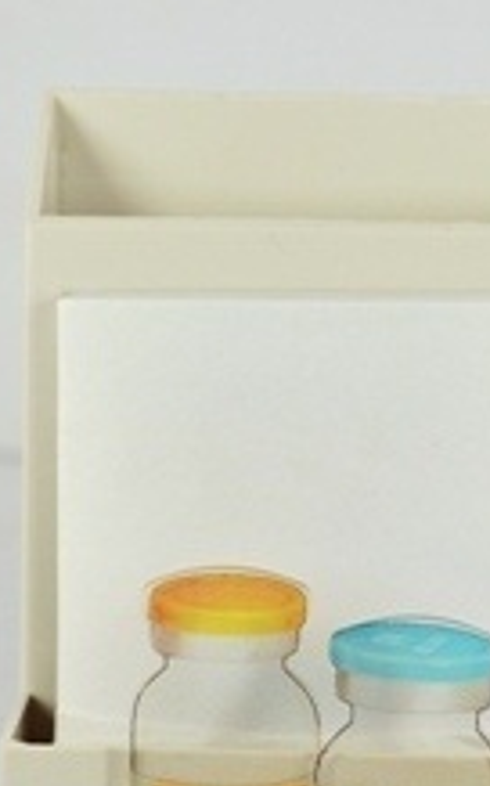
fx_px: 3744
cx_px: 259
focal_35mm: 175
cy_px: 534
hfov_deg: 7.5
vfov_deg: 12.0
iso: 100
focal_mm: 50
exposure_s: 1/160
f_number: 3.5
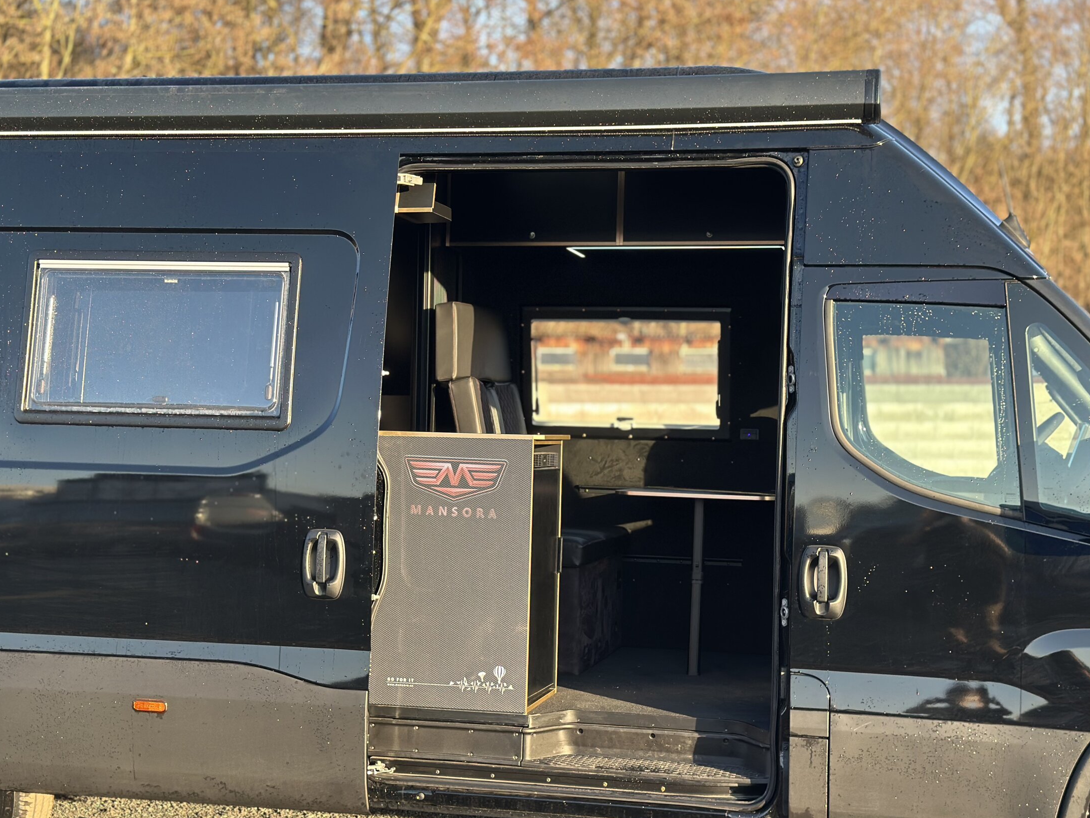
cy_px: 440
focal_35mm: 53
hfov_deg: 36.2
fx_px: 1669
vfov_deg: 27.5
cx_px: 551
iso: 80
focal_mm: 6.86
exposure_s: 1/450
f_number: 1.78
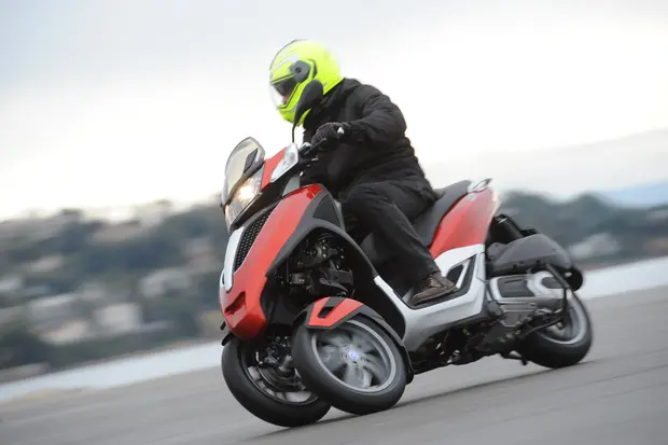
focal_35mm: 200
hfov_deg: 10.3
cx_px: 334
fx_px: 3710
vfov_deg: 6.9
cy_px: 222
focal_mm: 200
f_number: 6.3
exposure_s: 1/60
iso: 200
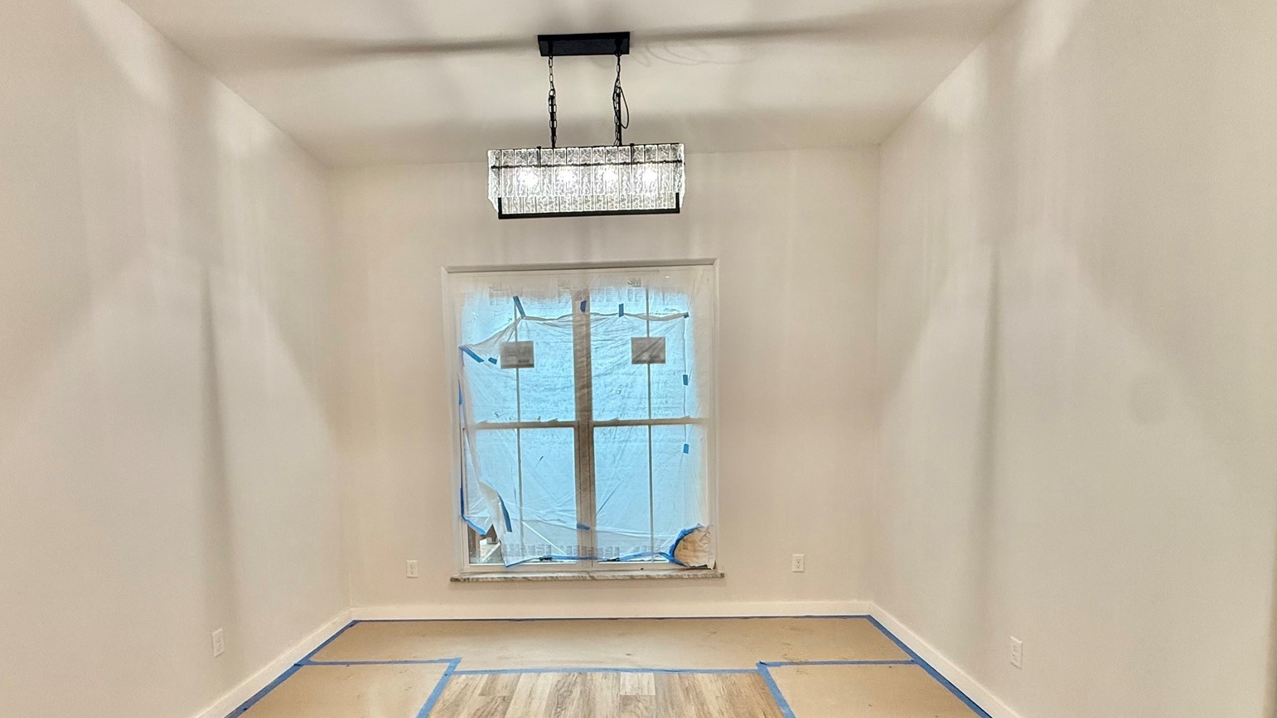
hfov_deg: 89.5
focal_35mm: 19
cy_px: 463
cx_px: 608
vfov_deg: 57.4
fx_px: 643
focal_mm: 2.22
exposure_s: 1/120
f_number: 2.2
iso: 160
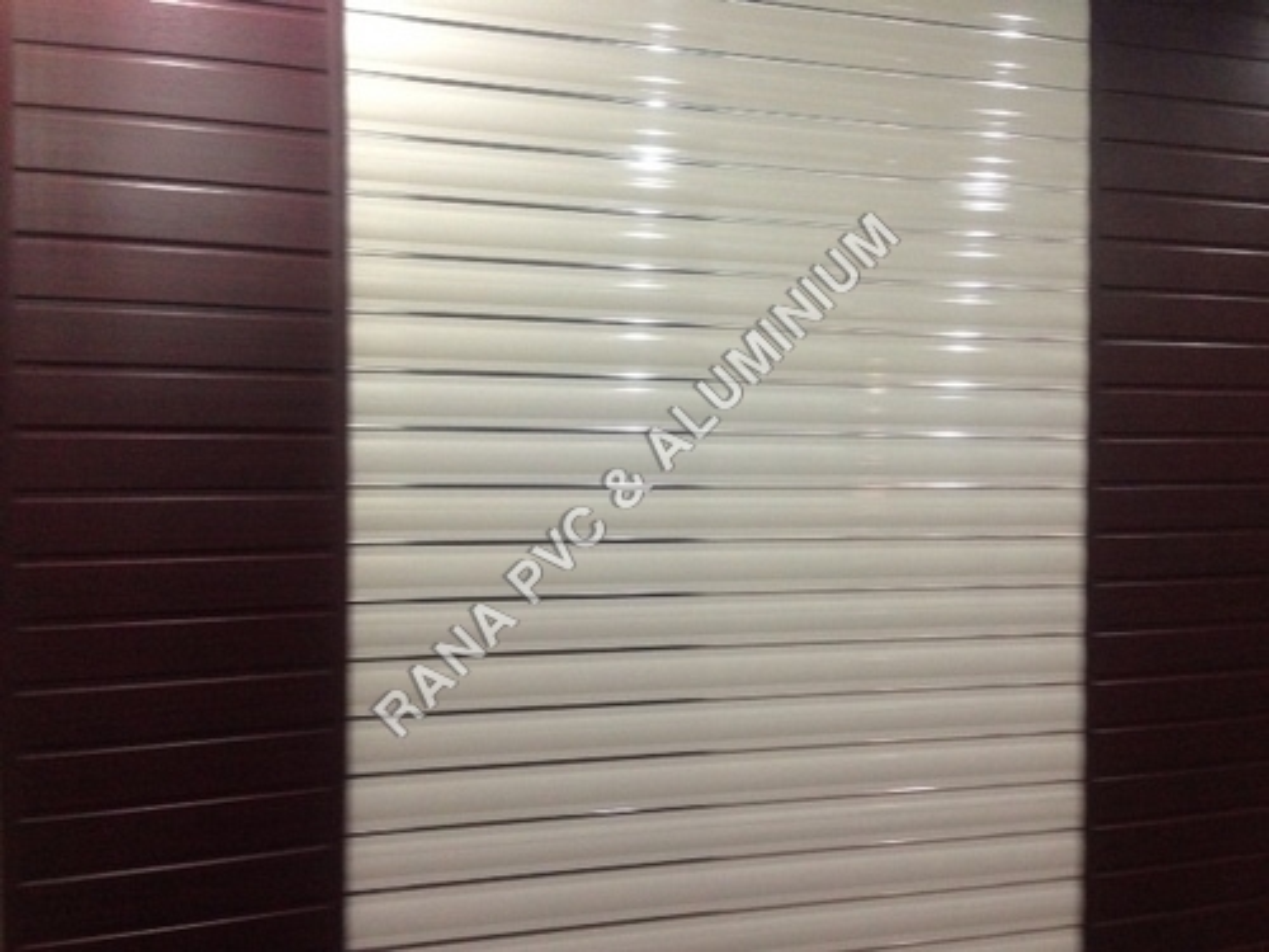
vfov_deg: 42.9
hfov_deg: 55.4
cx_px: 634
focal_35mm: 33
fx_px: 1210
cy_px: 476
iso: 250
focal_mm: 4.13
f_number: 2.4
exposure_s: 1/20
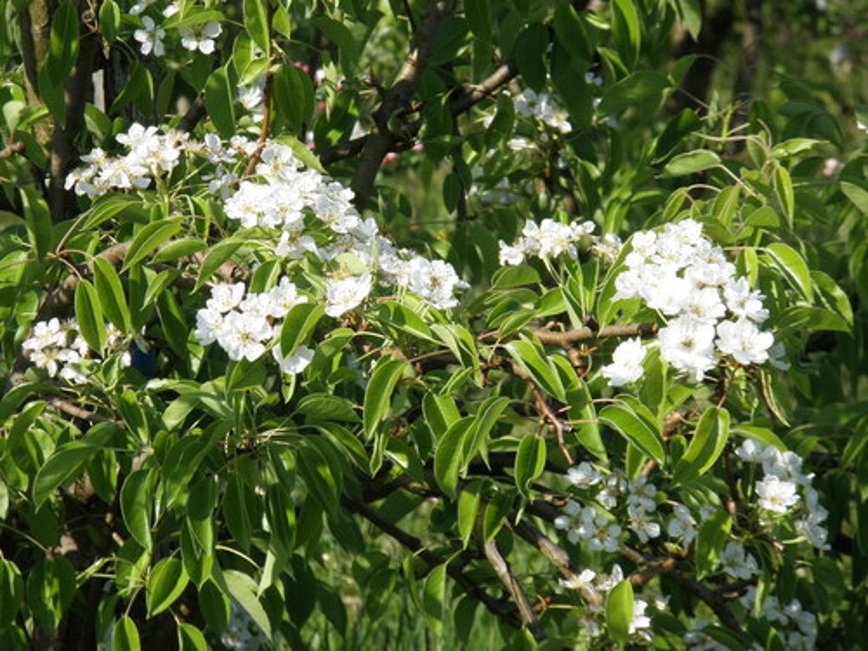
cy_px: 326
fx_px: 6520
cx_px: 434
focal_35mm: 260
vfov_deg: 5.7
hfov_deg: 7.6
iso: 80
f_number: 5.3
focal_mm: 46.2
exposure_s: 1/500
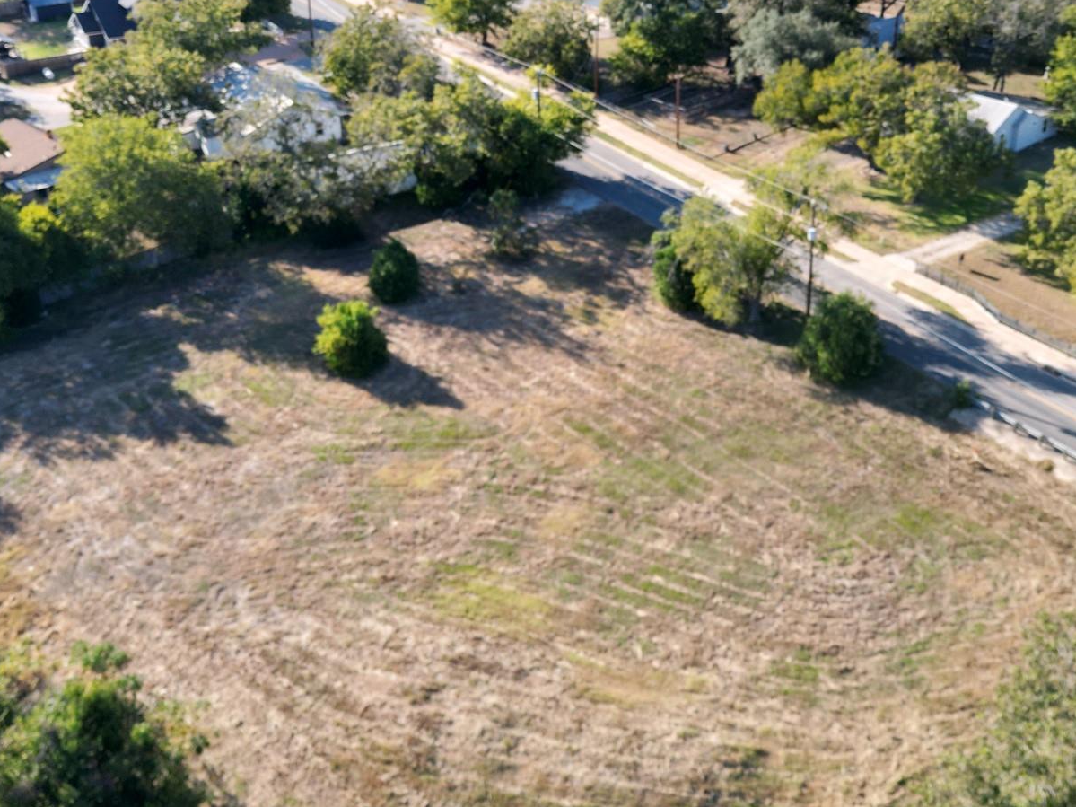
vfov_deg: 34.6
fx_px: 1274
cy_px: 234
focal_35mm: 41
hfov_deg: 45.7
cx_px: 613
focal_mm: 6.72
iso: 150
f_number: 1.7
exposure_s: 1/2000
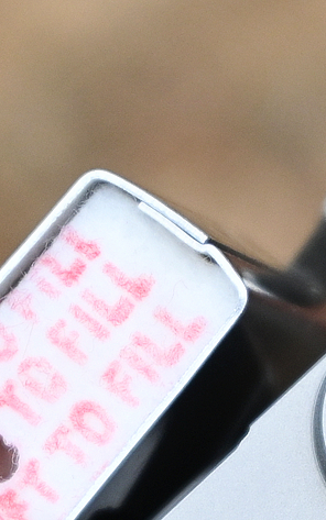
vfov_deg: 6.5
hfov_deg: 4.1
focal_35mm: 323
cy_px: 496
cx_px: 173
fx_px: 4587
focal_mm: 50
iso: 800
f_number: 6.3
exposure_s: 1/800
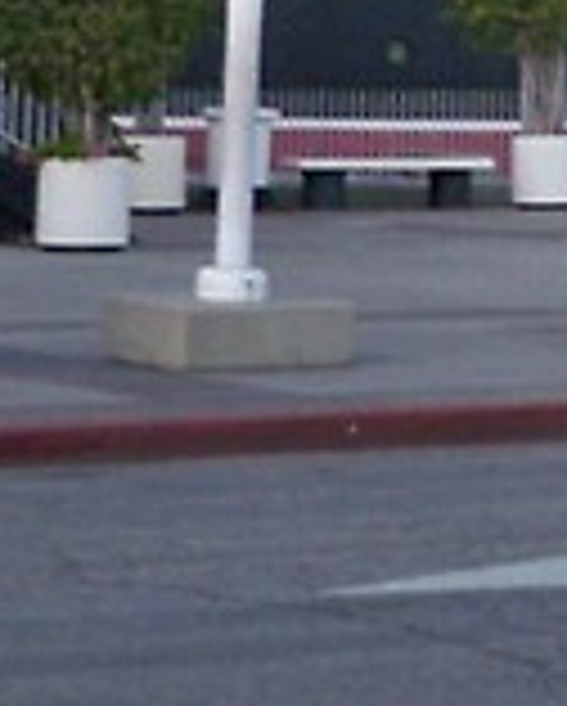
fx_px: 4543
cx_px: 1431
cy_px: -904
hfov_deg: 6.7
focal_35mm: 217
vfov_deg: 8.3
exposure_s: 1/80
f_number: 3.1
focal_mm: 6.3
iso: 80
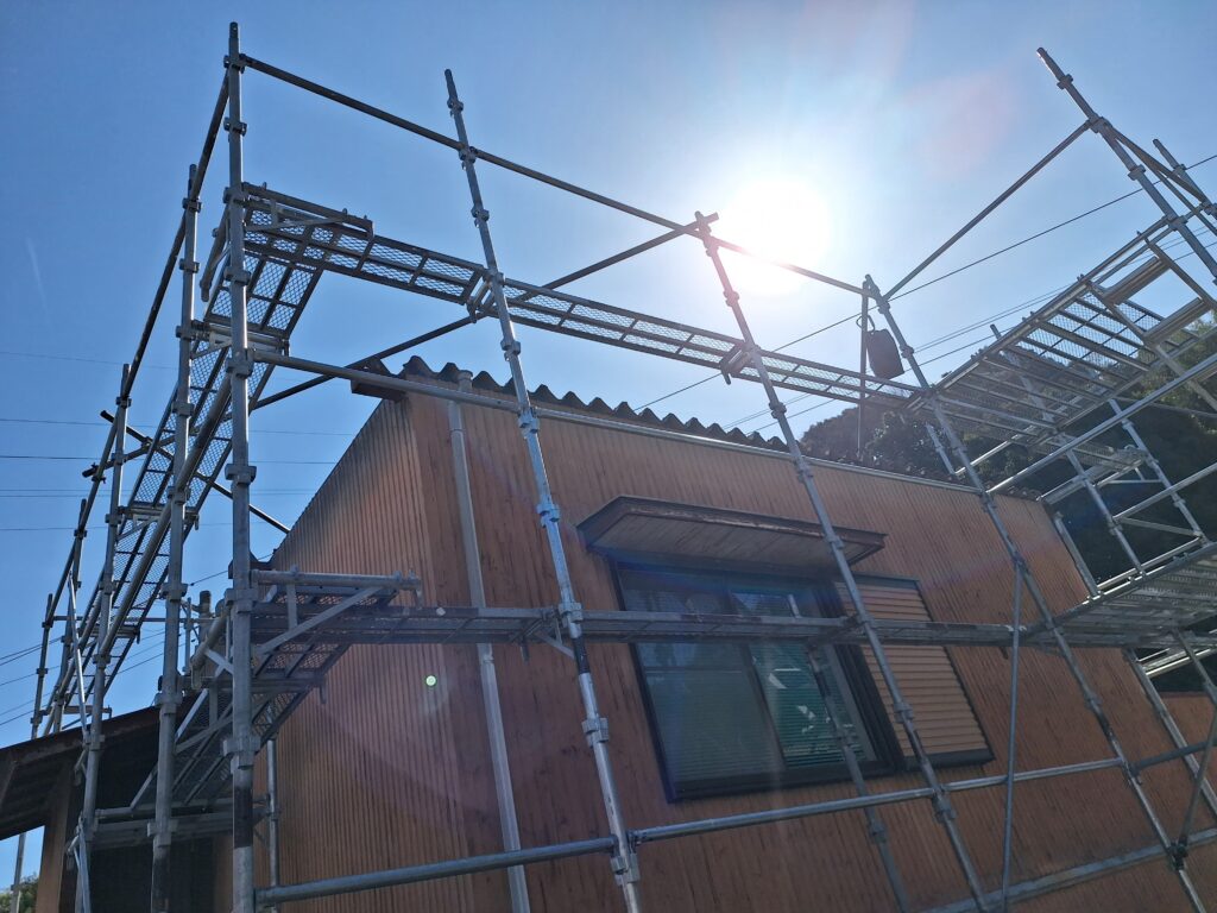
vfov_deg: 58.9
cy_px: 456
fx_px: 809
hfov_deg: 73.9
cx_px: 608
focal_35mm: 23
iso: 40
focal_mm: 5.54
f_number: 1.8
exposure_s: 1/9091
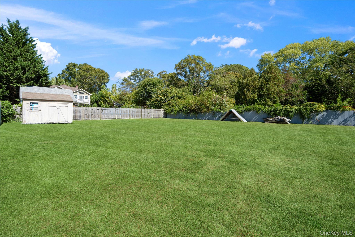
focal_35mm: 16
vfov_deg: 73.7
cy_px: 118
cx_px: 178
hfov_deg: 96.7
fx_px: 158
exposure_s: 1/320
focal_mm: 16
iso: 50
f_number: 4.5
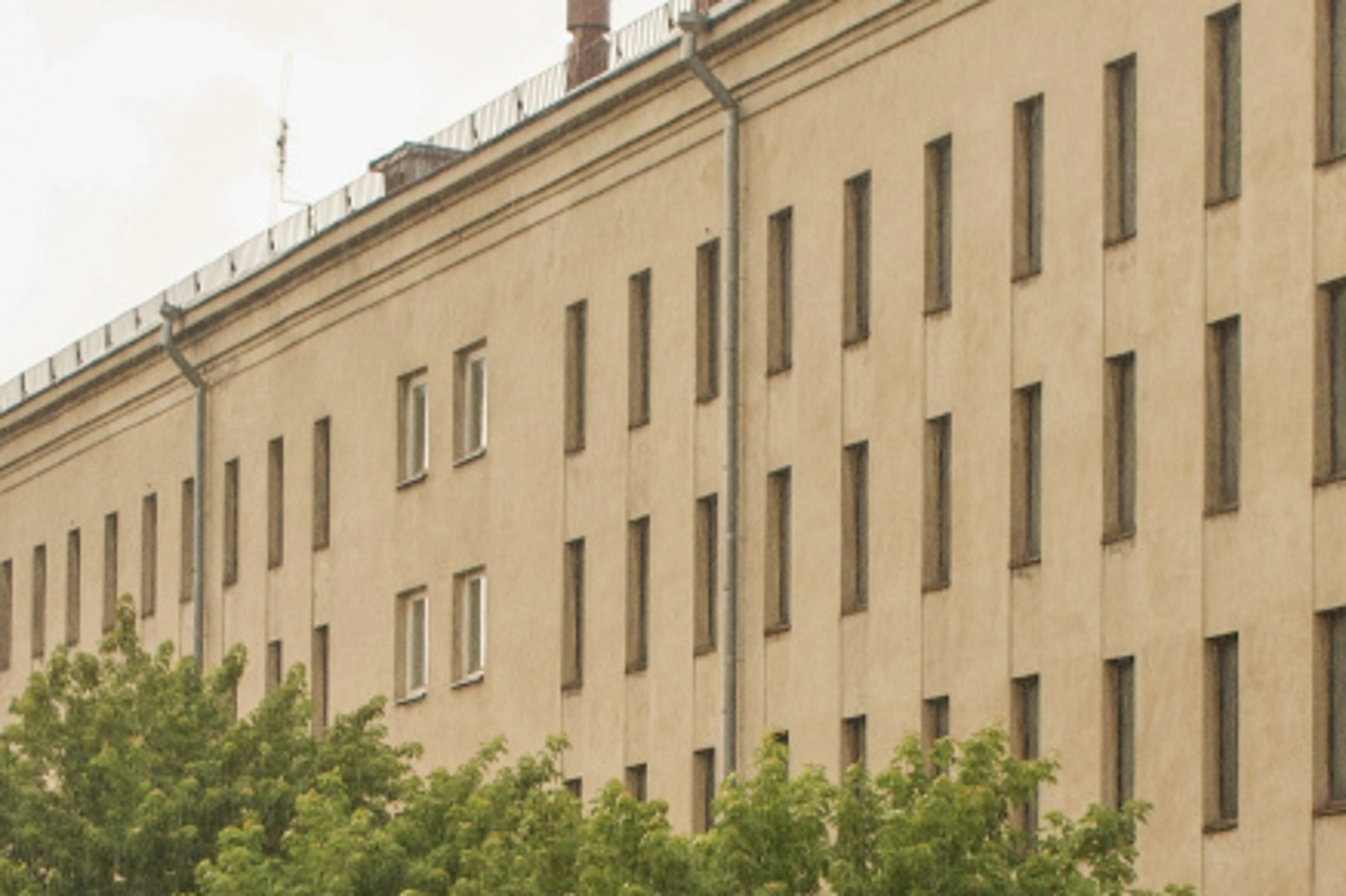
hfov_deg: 17.5
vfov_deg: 11.6
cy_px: 1005
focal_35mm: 116
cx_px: 1004
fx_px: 4335
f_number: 6.3
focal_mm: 26
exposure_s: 1/160
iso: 200
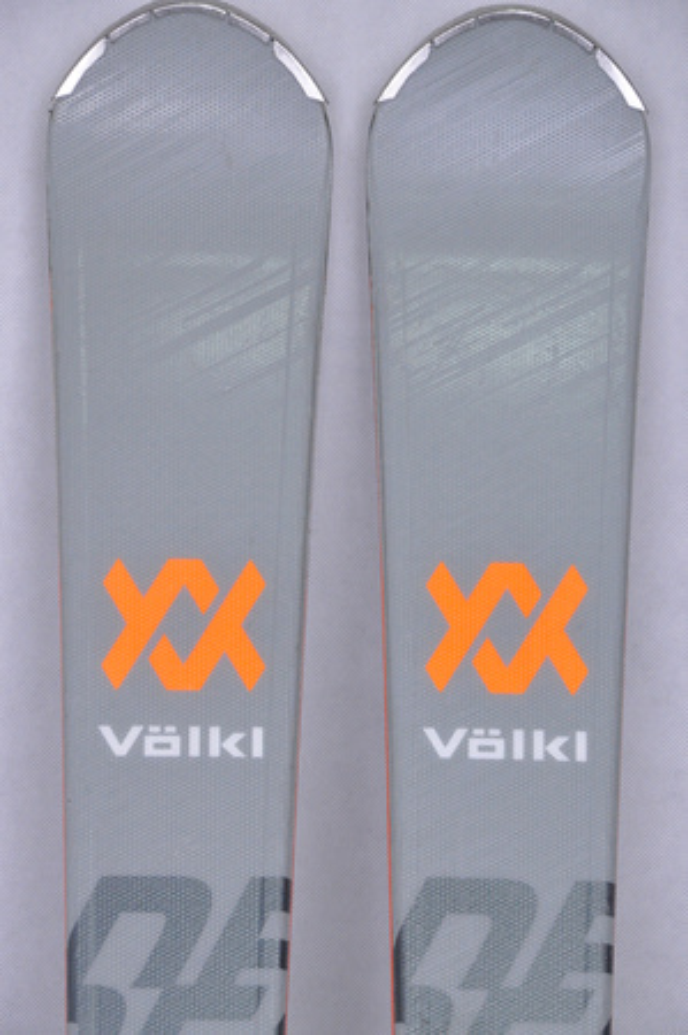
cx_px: 344
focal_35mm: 158
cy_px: 518
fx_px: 4525
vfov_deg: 13.1
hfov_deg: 8.7
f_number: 8
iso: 3200
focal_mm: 105
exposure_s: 1/125
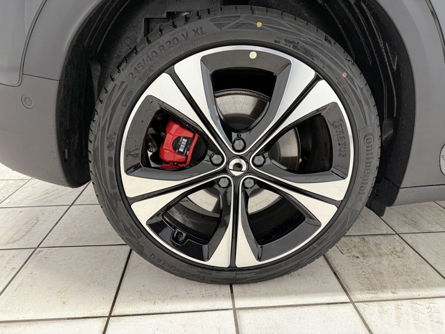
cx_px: 222
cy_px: 167
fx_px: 309
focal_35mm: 24
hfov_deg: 71.6
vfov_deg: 56.8
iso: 250
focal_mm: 6.76
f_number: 1.78
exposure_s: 1/60
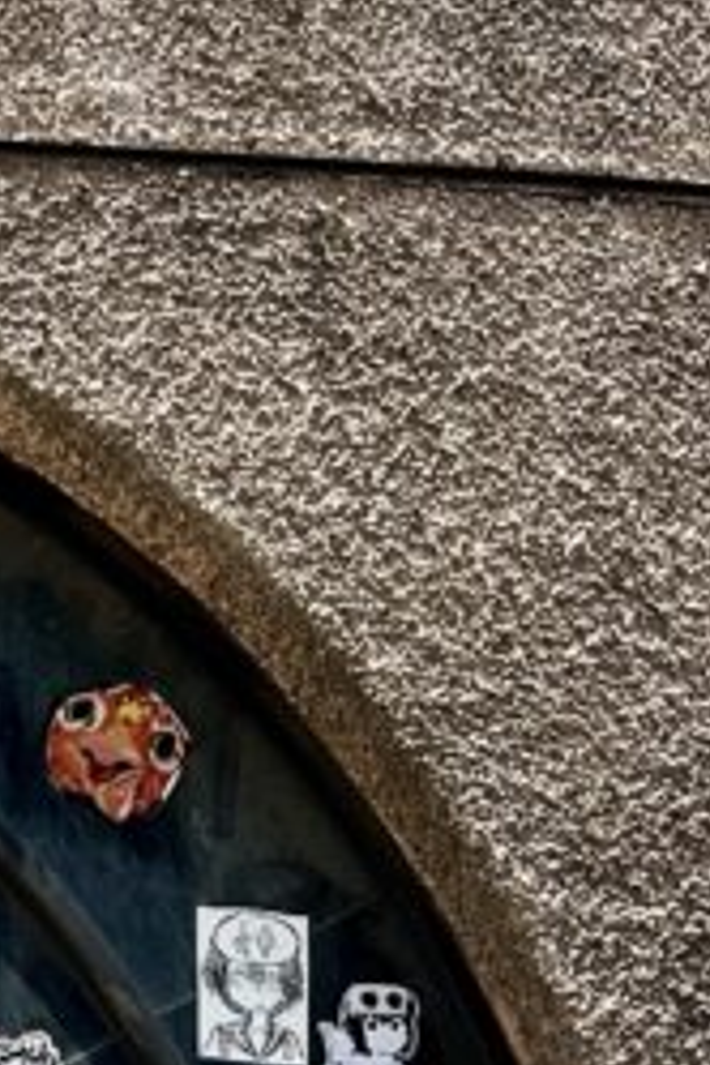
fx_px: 3283
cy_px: 2036
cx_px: -582
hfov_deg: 11.4
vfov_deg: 15.3
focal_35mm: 111
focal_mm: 5.1
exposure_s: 1/2513
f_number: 1.6
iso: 50
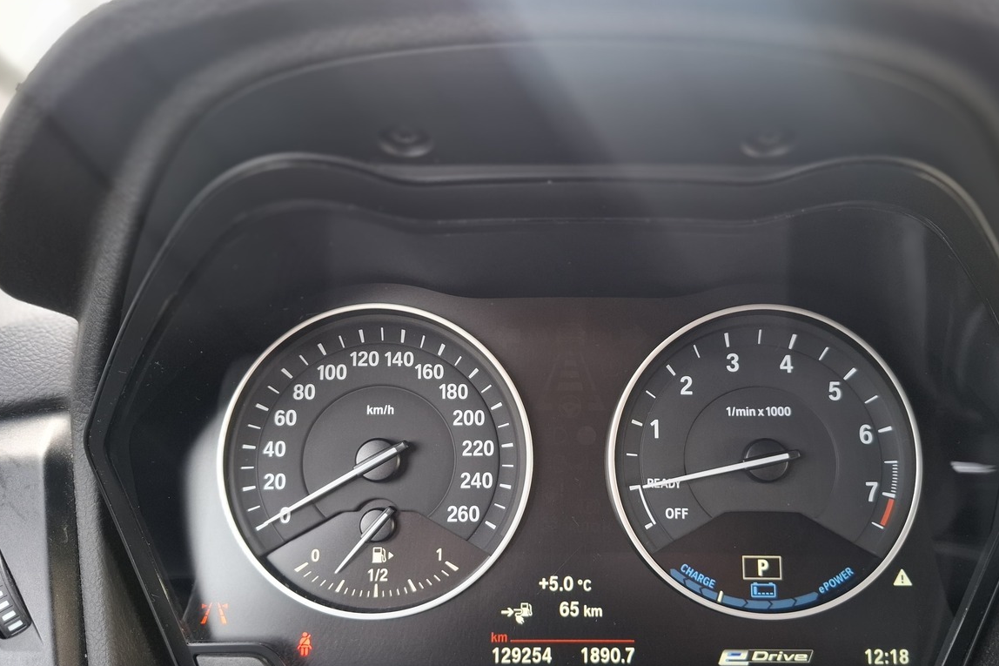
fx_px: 832
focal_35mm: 30
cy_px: 392
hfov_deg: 61.8
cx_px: 544
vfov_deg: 43.4
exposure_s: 1/100
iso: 200
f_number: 1.8
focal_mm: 5.54
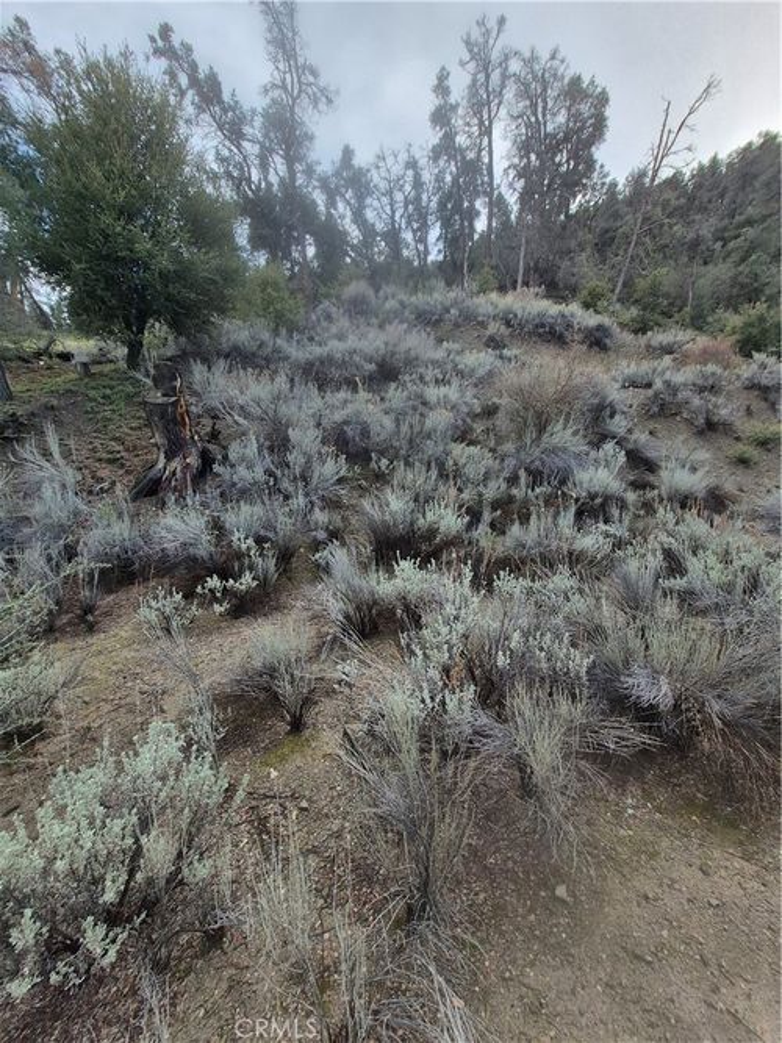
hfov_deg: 89.9
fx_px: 392
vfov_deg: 106.2
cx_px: 391
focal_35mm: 13
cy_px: 522
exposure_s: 1/331
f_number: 2.2
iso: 50
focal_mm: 1.74
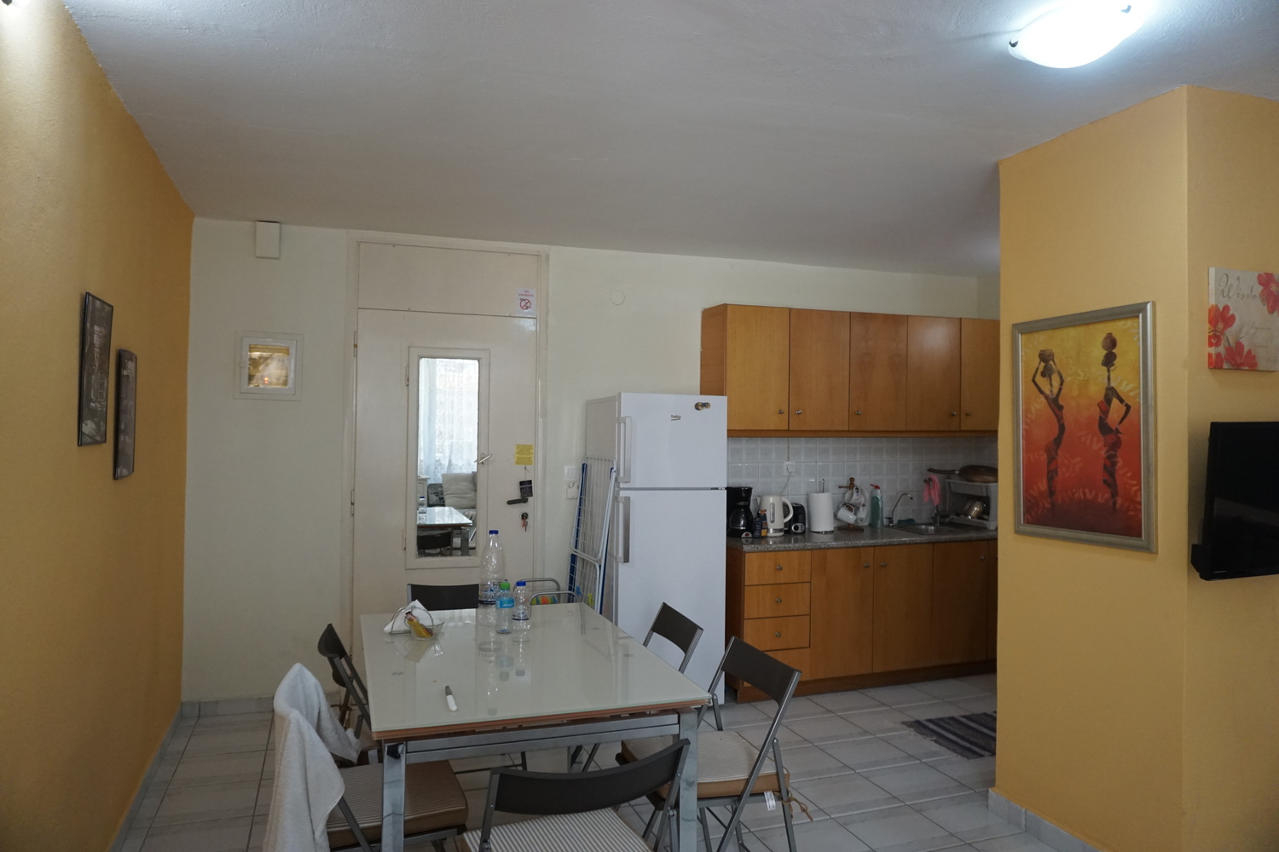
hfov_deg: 73.7
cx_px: 640
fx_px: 853
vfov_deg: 53.1
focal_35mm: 24
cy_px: 426
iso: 1250
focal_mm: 16
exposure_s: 1/160
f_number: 4
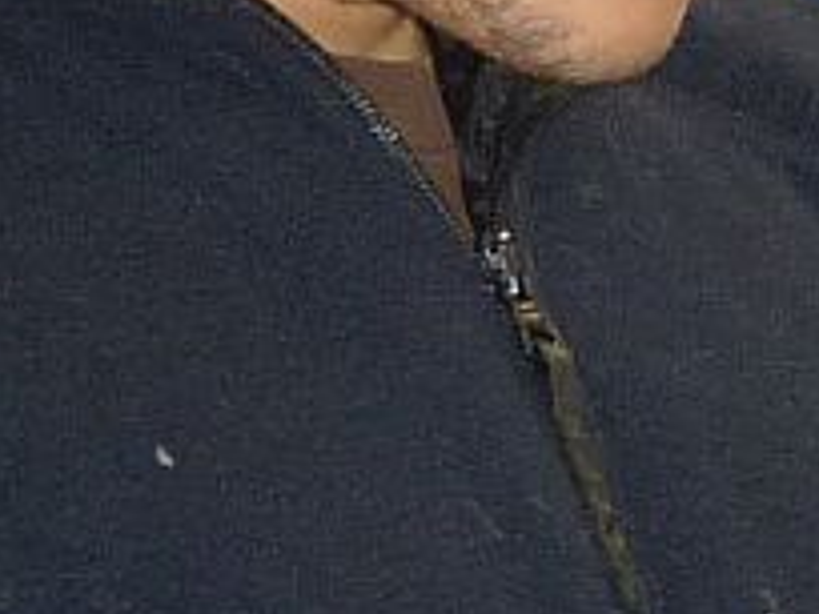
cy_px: -237
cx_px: 1694
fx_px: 6057
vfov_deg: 5.8
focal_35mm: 256
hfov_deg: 7.4
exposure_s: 1/30
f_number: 2.9
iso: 100
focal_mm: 5.9
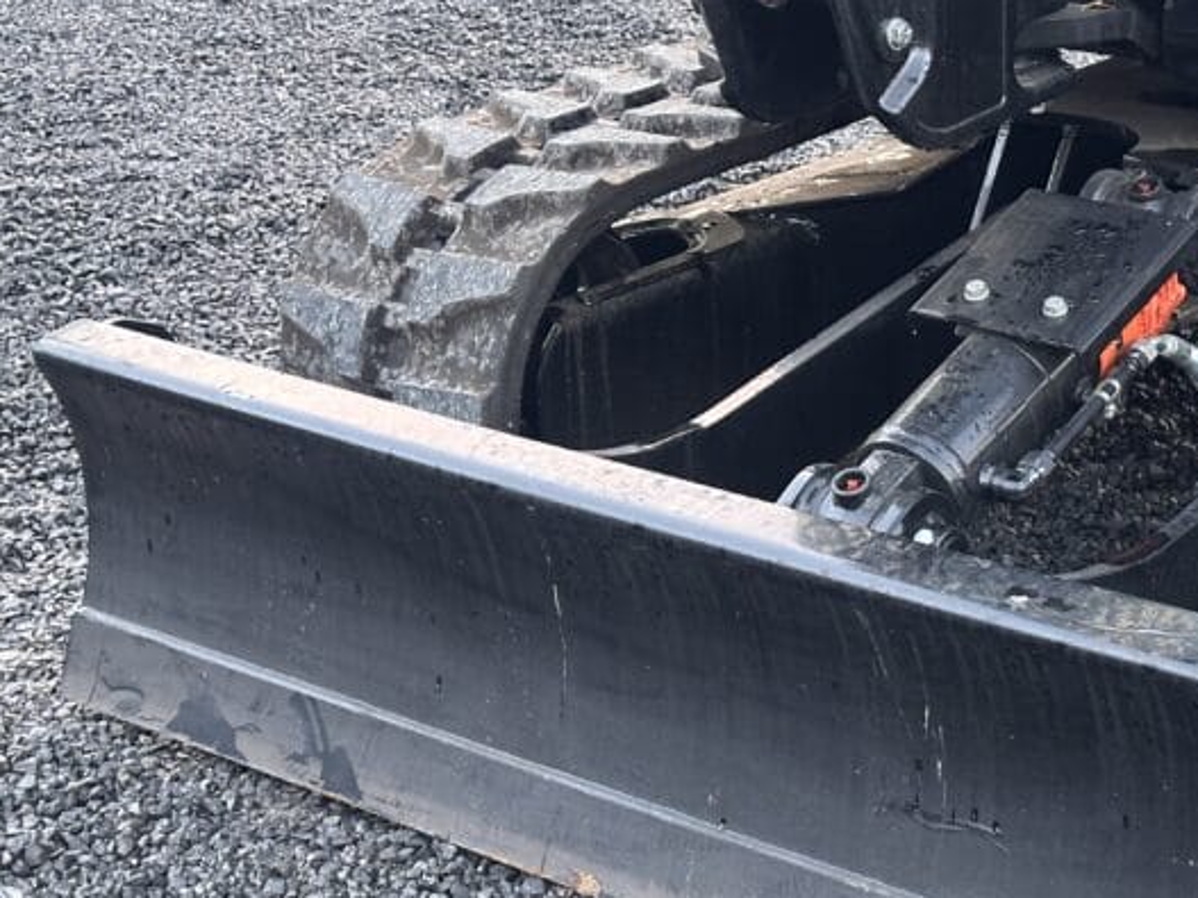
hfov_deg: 23.6
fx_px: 2837
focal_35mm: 82
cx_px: 909
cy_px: 579
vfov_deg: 17.9
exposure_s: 1/56
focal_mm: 6.86
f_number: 1.78
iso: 250
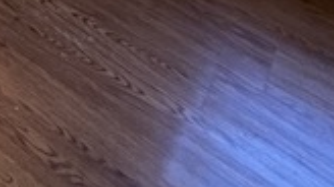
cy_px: -400
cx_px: -206
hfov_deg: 22.9
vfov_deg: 10.6
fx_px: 611
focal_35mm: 69
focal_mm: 1.57
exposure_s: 1/60
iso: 250
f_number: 1.8
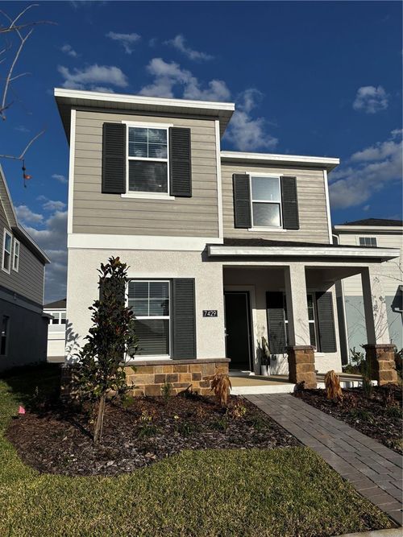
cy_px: 268
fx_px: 404
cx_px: 202
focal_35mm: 26
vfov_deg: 67.3
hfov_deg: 53.0
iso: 50
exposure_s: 1/7692
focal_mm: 5.96
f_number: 1.6
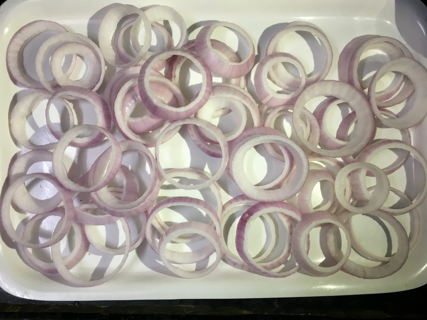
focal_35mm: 29
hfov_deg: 61.7
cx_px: 214
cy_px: 160
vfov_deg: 48.2
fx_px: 358
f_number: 2.2
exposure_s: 1/33
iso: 64
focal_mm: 4.15
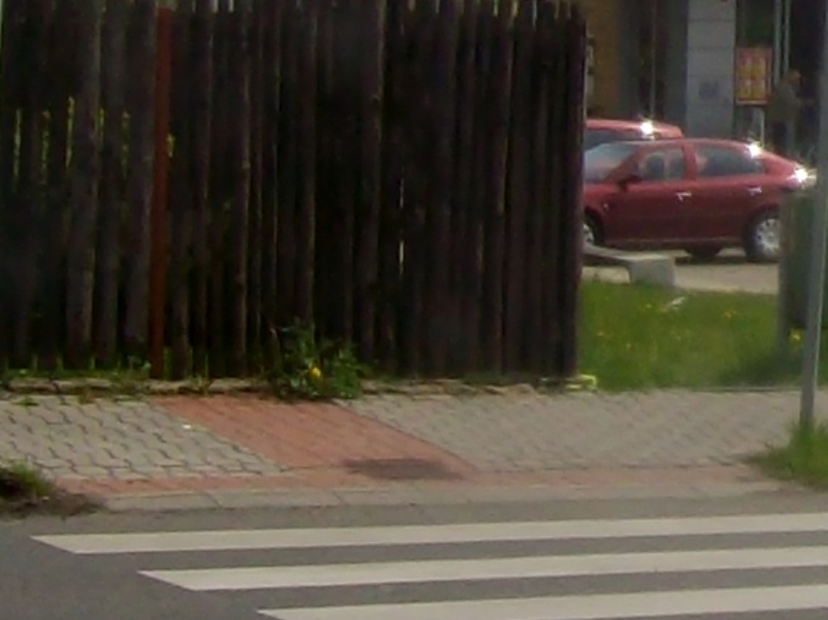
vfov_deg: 8.1
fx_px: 4279
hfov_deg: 10.4
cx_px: 1457
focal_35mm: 179
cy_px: -253
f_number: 4.8
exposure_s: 1/506
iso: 80
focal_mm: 6
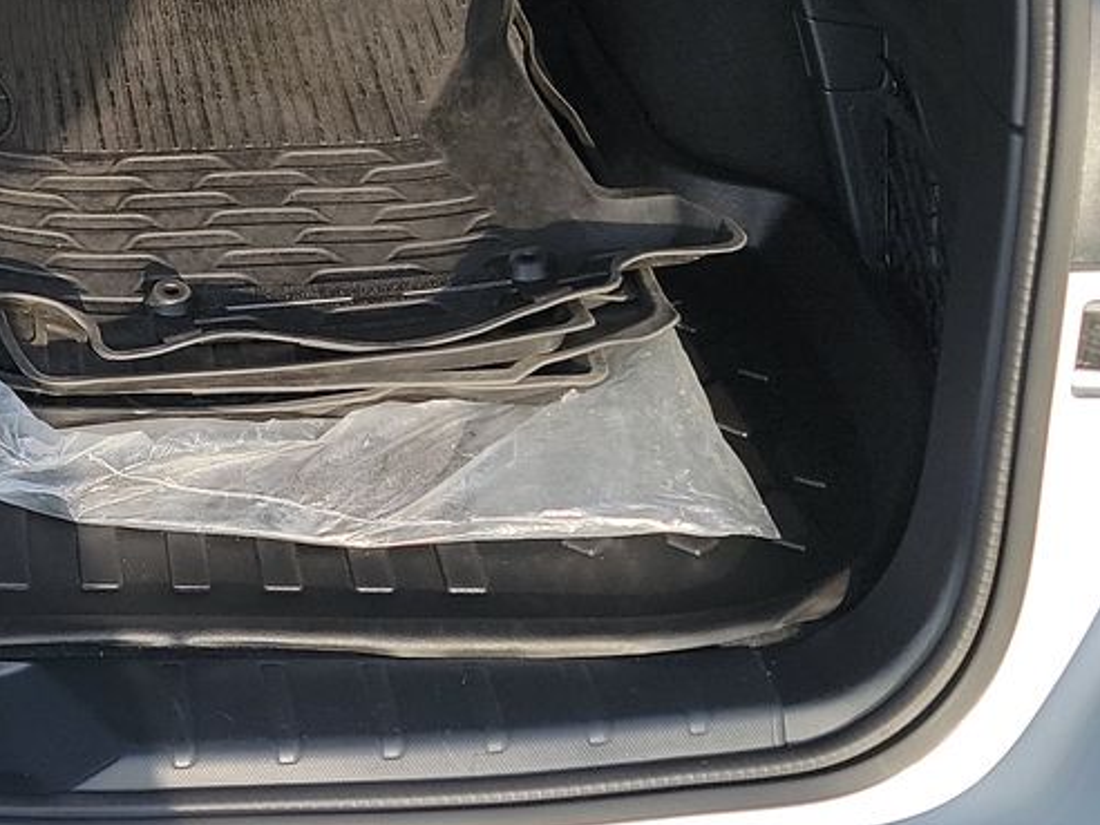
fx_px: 2479
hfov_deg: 23.5
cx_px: -112
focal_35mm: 78
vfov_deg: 18.5
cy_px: 40
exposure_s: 1/150
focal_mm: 6.7
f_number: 1.8
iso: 50
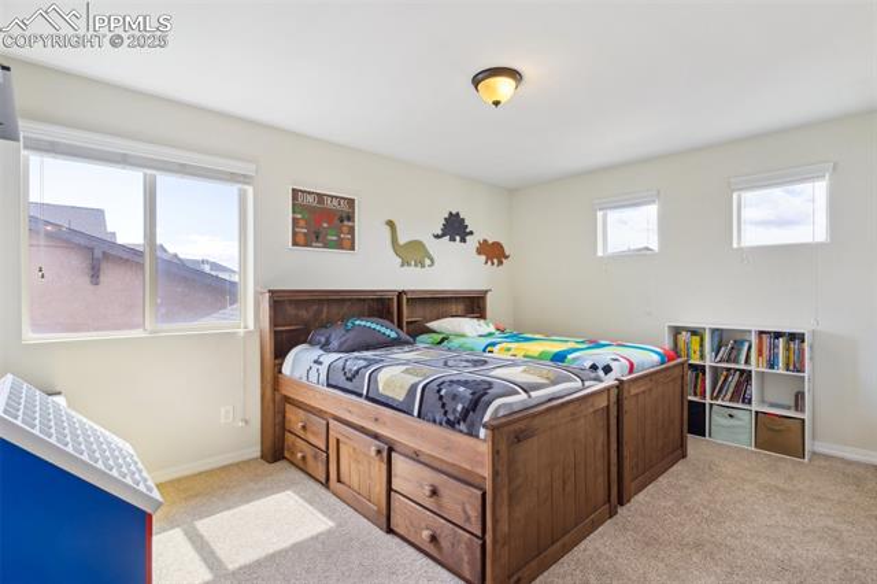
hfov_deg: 93.3
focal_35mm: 17
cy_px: 292
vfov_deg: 70.4
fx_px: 414
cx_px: 438
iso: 400
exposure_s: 1/15
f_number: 8
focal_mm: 17
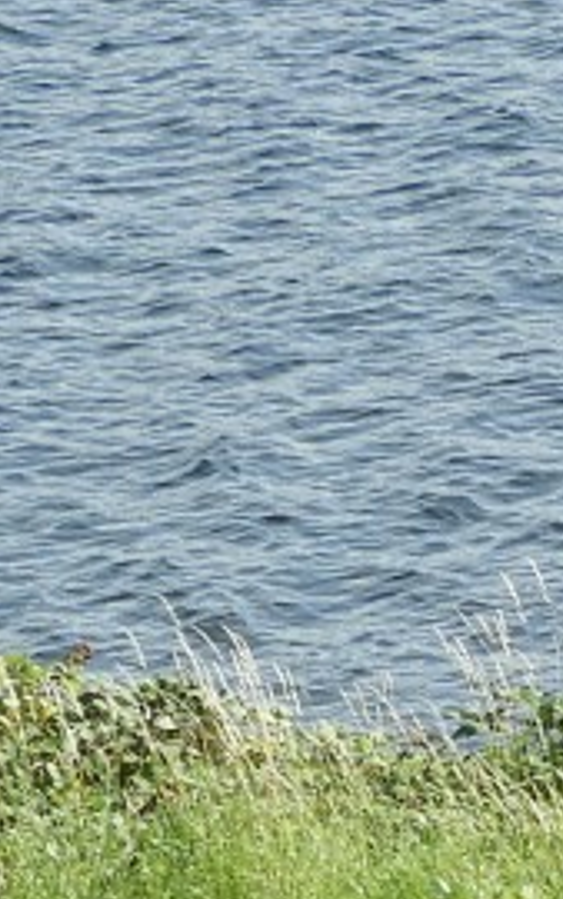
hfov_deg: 1.5
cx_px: 1649
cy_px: 1655
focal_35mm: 847
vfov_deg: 2.5
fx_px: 20771
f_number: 5.2
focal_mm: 26.9
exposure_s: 1/320
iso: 100
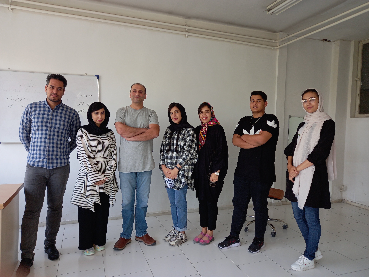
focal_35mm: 25
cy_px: 138
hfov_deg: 69.4
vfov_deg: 54.9
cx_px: 184
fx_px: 266
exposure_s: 1/60
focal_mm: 4.6
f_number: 2
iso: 40
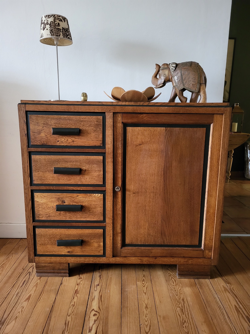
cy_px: 167
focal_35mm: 26
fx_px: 250
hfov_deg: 53.1
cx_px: 125
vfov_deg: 67.3
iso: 800
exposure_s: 1/25
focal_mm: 5.4
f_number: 1.8
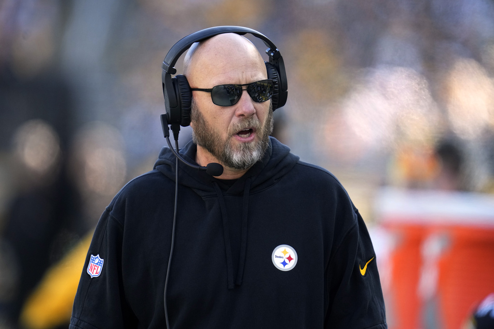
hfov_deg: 3.7
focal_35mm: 560
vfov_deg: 2.5
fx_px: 7685
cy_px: 164
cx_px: 247
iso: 2500
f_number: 4
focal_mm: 560
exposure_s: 1/2000
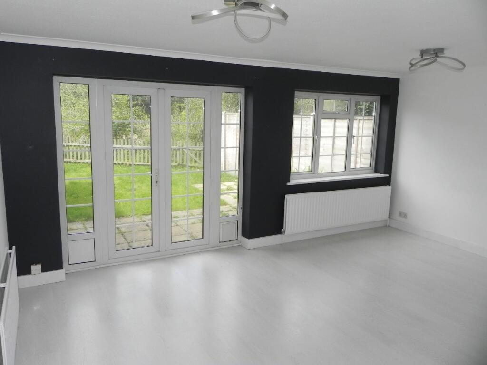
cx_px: 244
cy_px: 182
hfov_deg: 67.3
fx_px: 366
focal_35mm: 26
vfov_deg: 53.1
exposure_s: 1/172
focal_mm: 4.6
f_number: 4.5
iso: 160
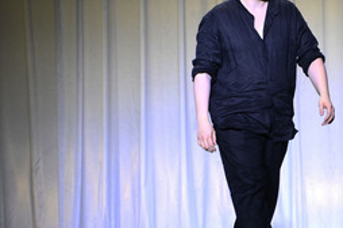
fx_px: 5065
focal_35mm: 532
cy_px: 107
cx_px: 252
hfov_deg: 3.9
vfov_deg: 2.6
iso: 8000
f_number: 5.6
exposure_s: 1/250
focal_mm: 300
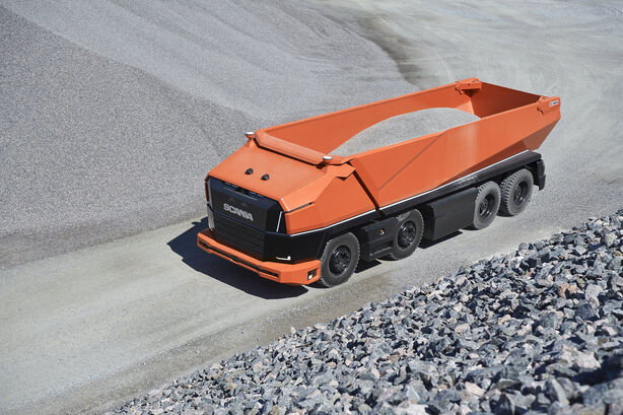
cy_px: 208
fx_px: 900
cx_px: 312
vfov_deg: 26.0
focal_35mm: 52
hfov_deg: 38.2
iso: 100
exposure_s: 1/200
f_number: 7.1
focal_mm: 52
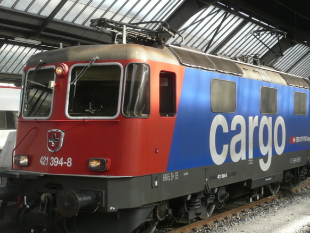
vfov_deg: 24.4
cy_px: 122
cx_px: 146
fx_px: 538
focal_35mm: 60
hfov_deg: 32.2
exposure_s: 1/100
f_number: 4
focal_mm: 5.8
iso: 100
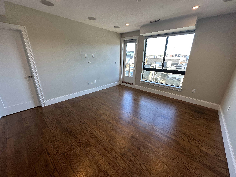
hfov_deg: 102.1
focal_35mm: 14
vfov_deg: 85.7
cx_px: 118
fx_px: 95
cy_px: 88
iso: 80
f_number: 2.2
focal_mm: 2.22
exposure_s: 1/118
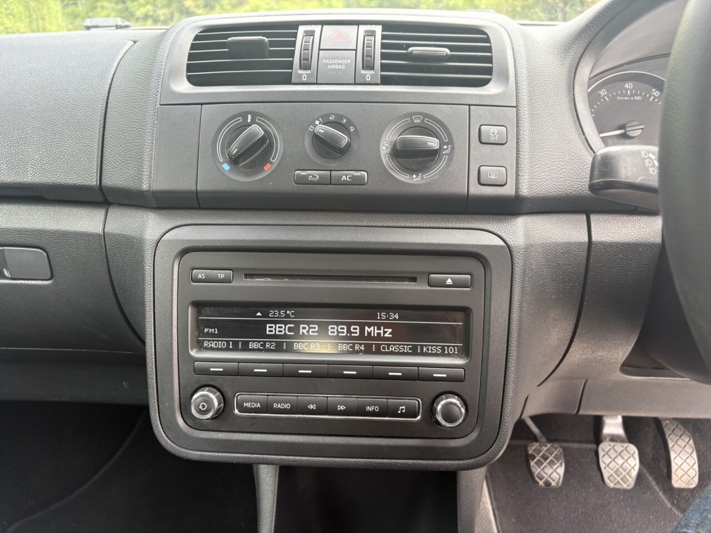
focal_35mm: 26
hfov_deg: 67.3
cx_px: 356
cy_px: 266
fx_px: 534
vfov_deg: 53.1
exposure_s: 1/121
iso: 64
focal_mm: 5.96
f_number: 1.6
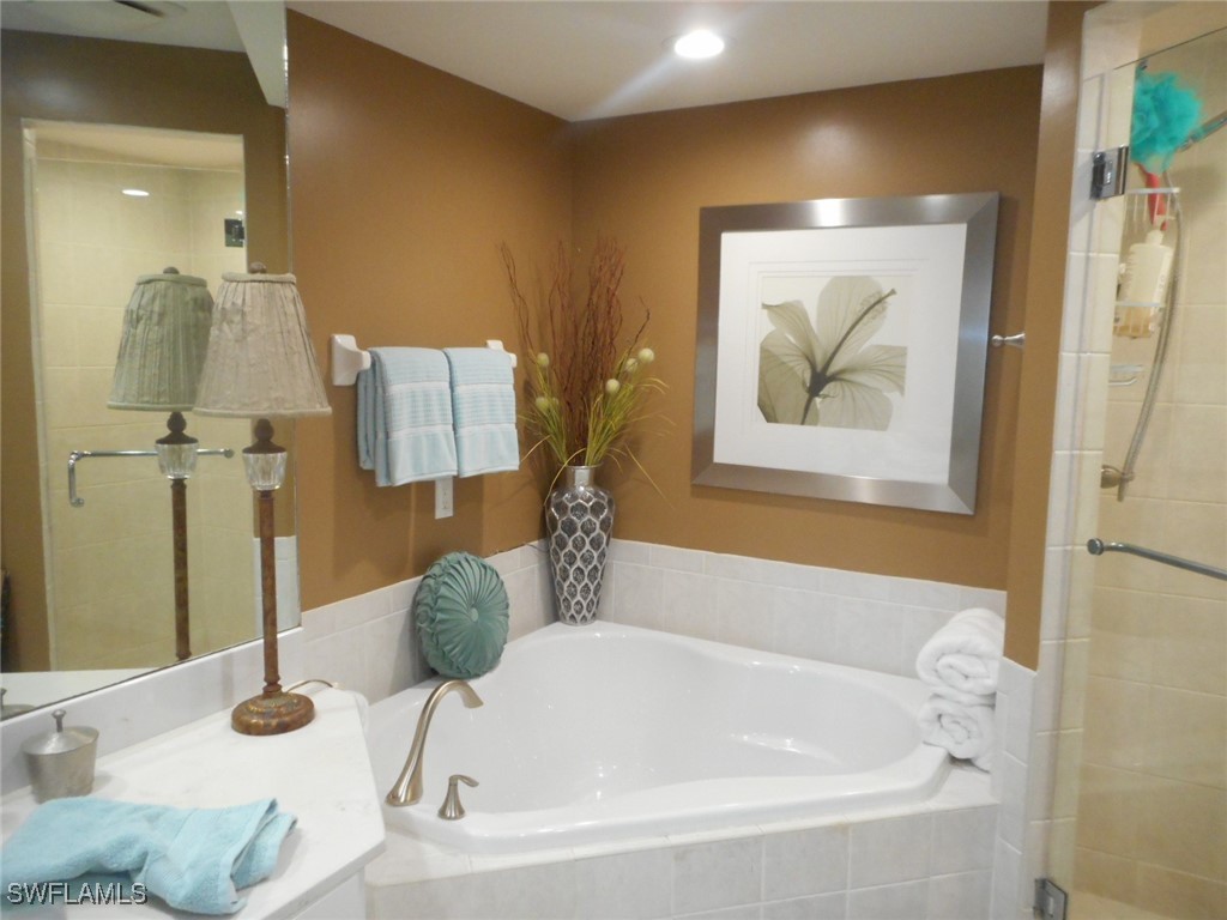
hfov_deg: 69.4
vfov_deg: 54.9
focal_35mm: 25
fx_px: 886
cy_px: 460
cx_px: 614
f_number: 3.7
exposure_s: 1/25
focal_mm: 4.5
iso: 450
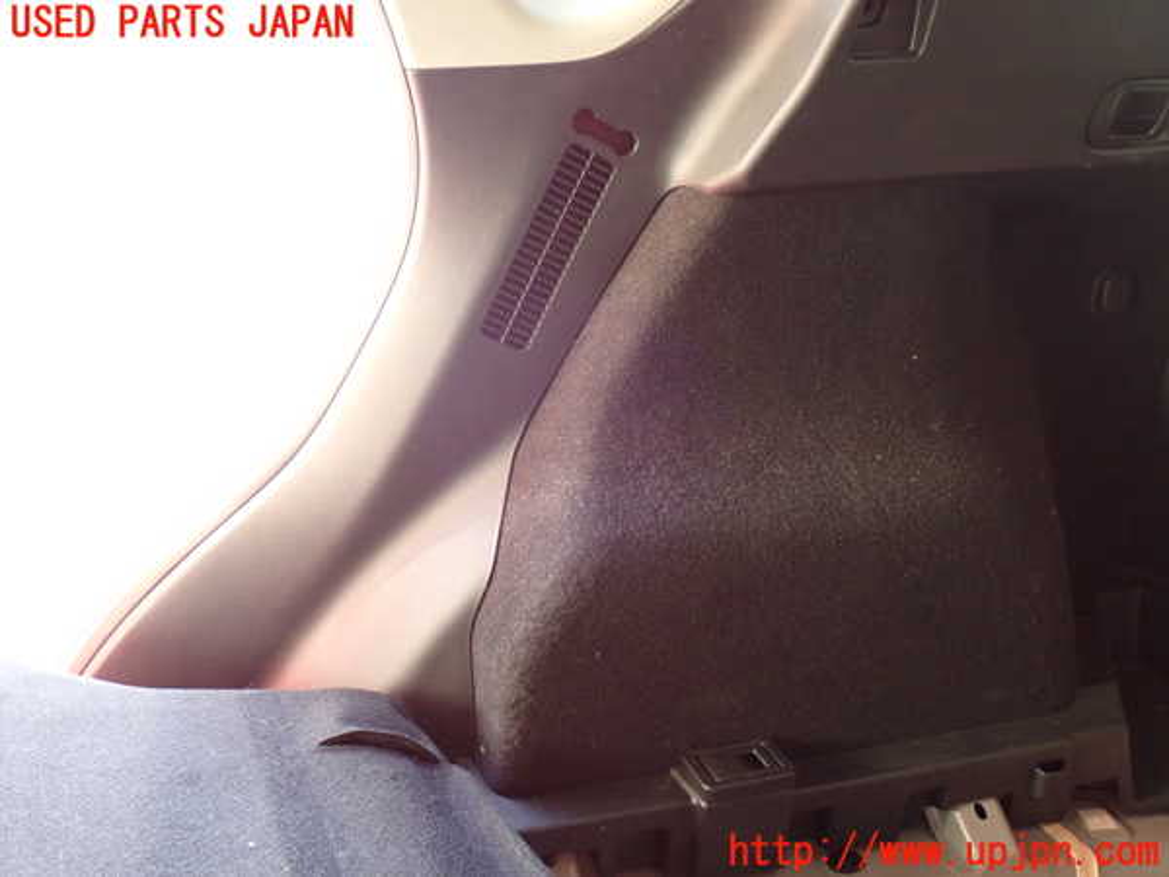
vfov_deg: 35.1
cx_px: 584
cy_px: 438
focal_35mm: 41
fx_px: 1385
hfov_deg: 45.8
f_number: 2.8
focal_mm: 7.31
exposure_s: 1/30
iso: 800
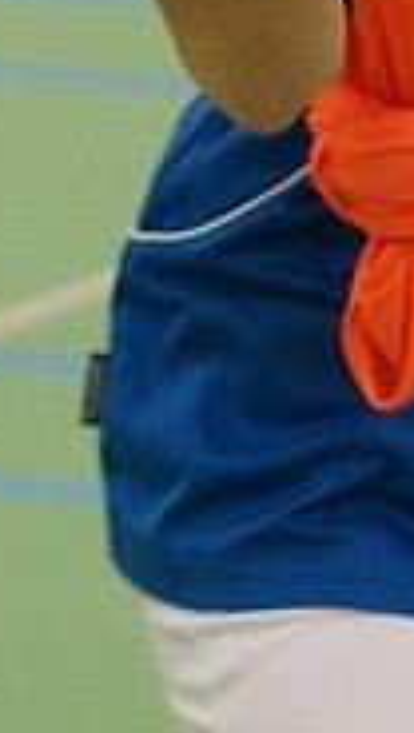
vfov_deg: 4.9
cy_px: -420
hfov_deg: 2.8
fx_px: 8497
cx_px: 1214
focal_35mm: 437
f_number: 2.8
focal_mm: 50
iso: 800
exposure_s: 1/200
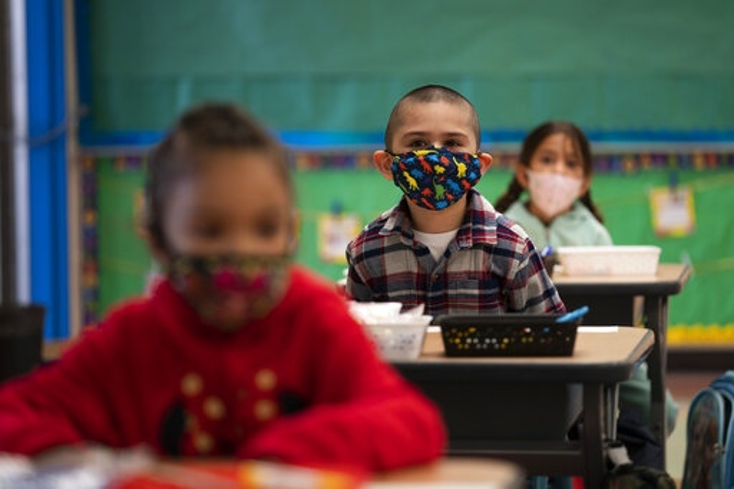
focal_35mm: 127
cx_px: 367
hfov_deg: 16.1
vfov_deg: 10.8
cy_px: 244
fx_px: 2588
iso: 1250
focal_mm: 127
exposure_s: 1/400
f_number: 2.8
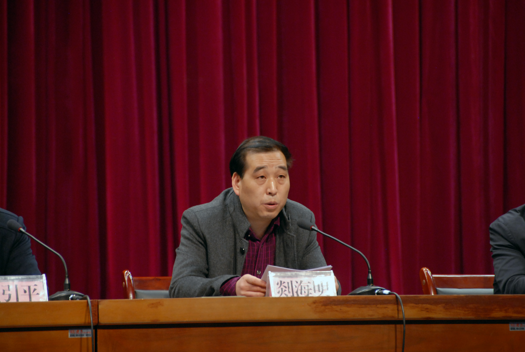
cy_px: 176
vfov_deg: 4.6
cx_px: 262
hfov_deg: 6.9
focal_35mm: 300
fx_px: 4380
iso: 640
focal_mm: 200
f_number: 5.6
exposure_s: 1/15
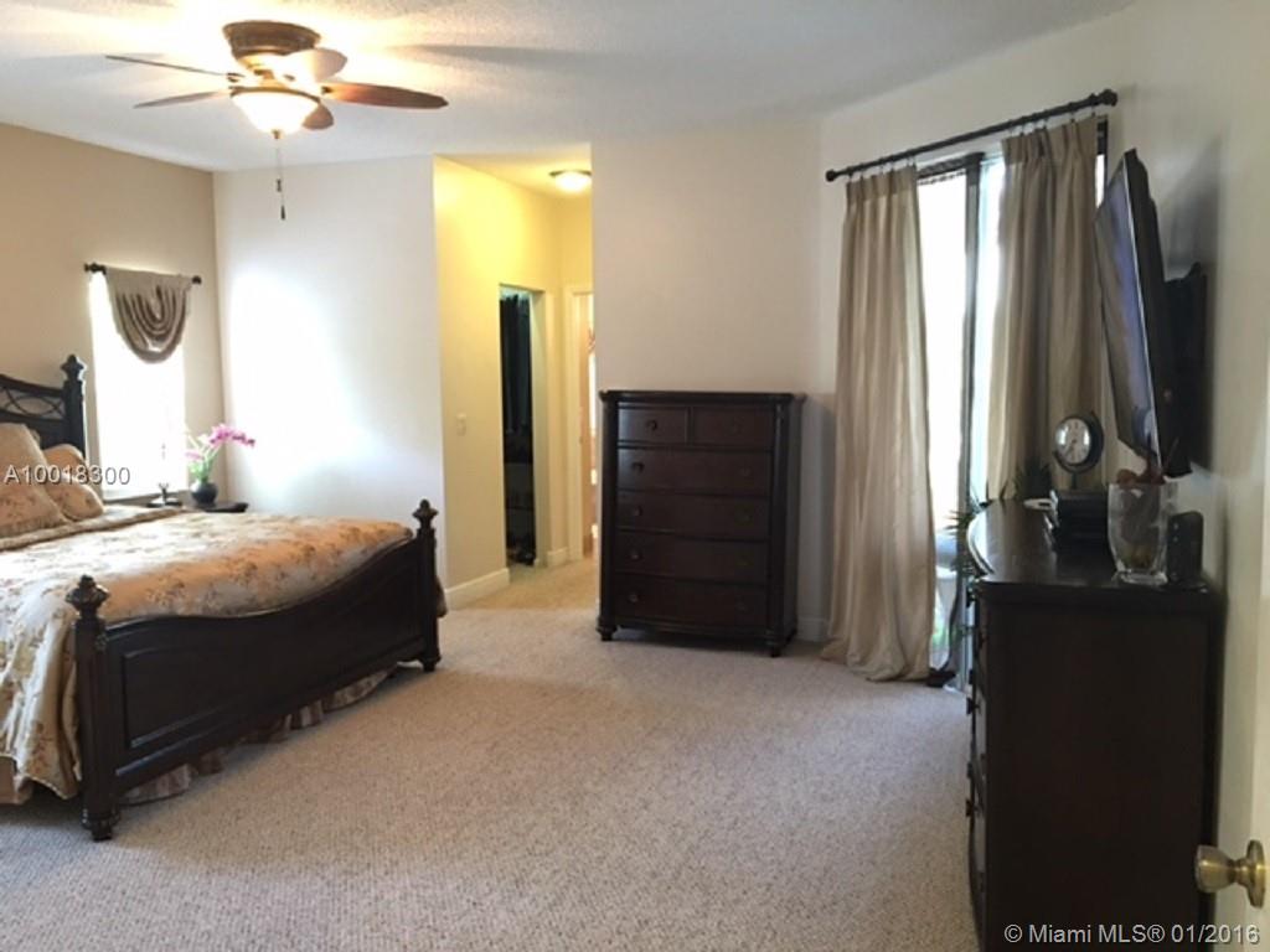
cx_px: 635
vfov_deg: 48.2
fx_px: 1064
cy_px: 476
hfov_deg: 61.7
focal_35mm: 29
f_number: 2.2
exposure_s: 1/10
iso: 100
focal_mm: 4.15
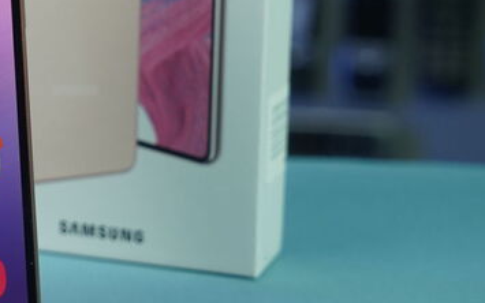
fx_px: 1970
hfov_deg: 13.7
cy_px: 8
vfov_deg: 8.8
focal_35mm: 149
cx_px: -55
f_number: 5.6
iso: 1250
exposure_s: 1/160
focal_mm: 54
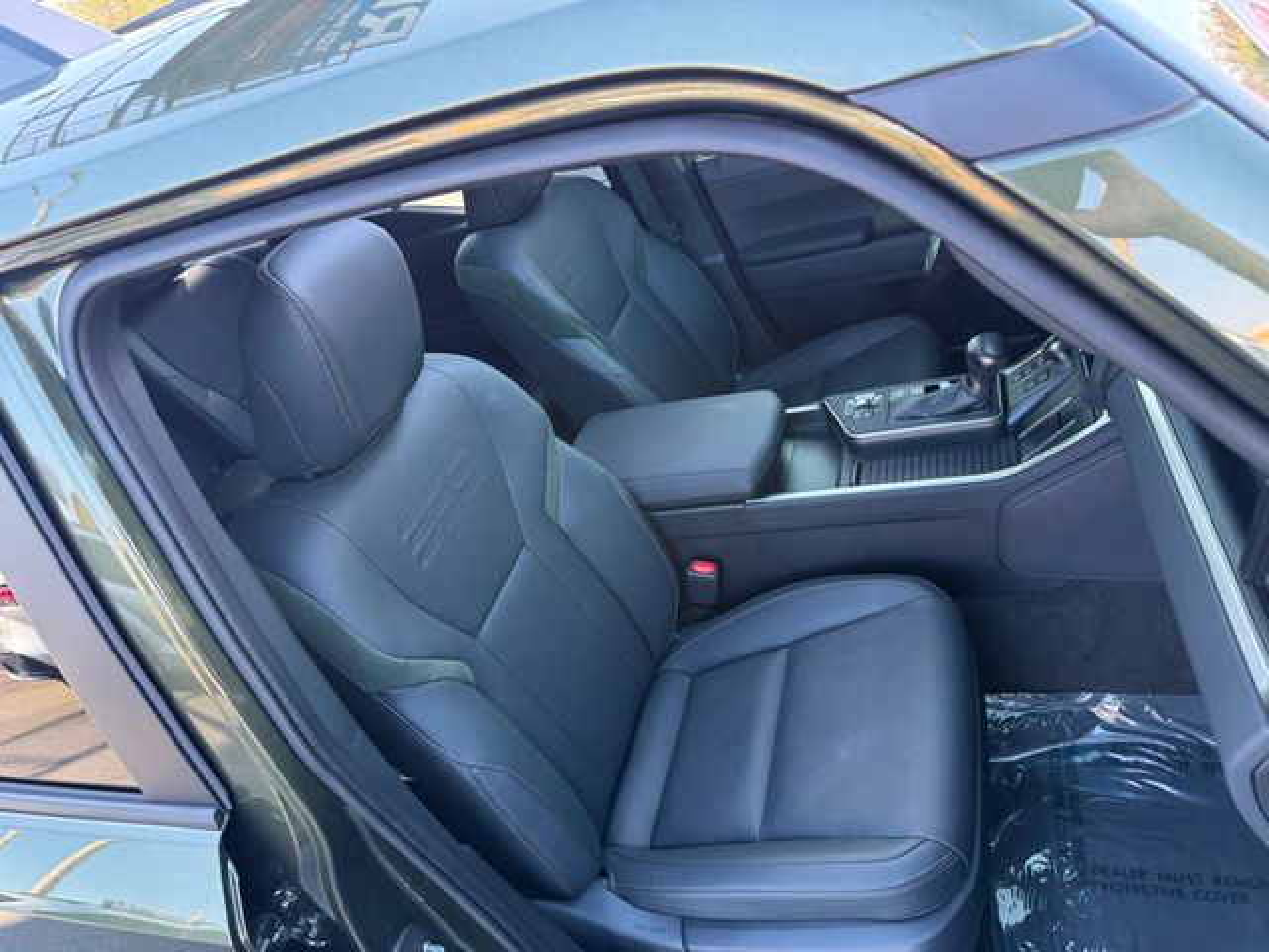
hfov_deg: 71.6
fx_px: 880
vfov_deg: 56.8
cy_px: 476
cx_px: 634
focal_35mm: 24
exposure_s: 1/183
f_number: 1.78
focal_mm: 6.76
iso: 160
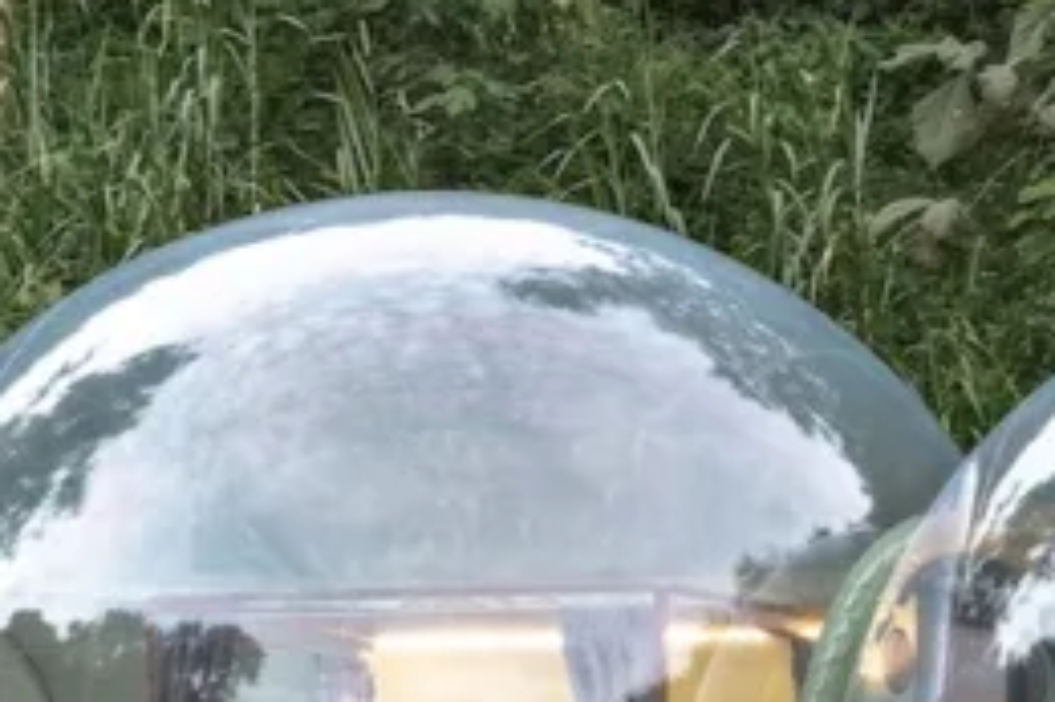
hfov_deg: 5.0
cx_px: 1359
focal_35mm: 414
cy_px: 1165
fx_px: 12124
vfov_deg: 3.3
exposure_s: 1/100
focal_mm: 105
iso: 1600
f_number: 3.2
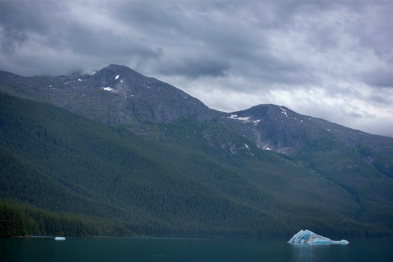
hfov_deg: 28.8
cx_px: 196
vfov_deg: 19.5
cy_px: 131
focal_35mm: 70
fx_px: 764
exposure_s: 1/250
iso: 100
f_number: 6.3
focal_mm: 70
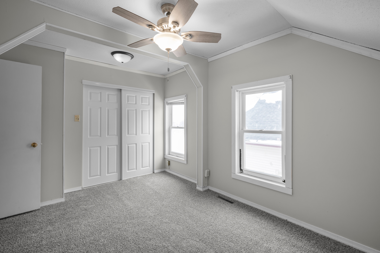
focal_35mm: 16
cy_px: 126
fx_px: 169
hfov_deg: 96.7
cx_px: 190
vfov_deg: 73.7
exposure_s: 1/3
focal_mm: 16
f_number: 16
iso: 250
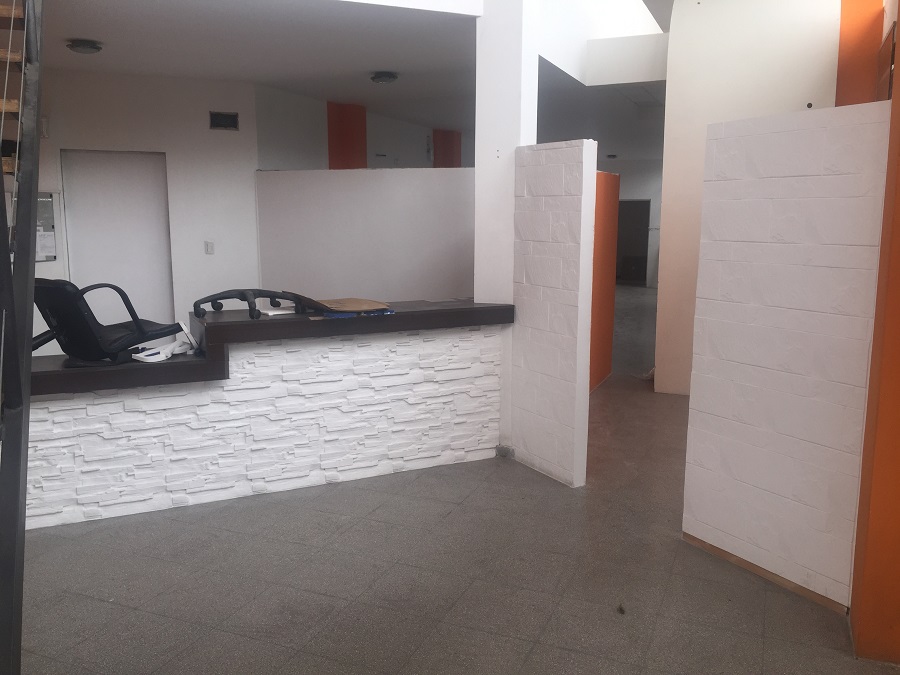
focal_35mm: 29
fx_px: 754
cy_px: 338
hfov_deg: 61.7
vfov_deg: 48.2
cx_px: 450
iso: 32
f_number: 2.2
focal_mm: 4.15
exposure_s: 1/171
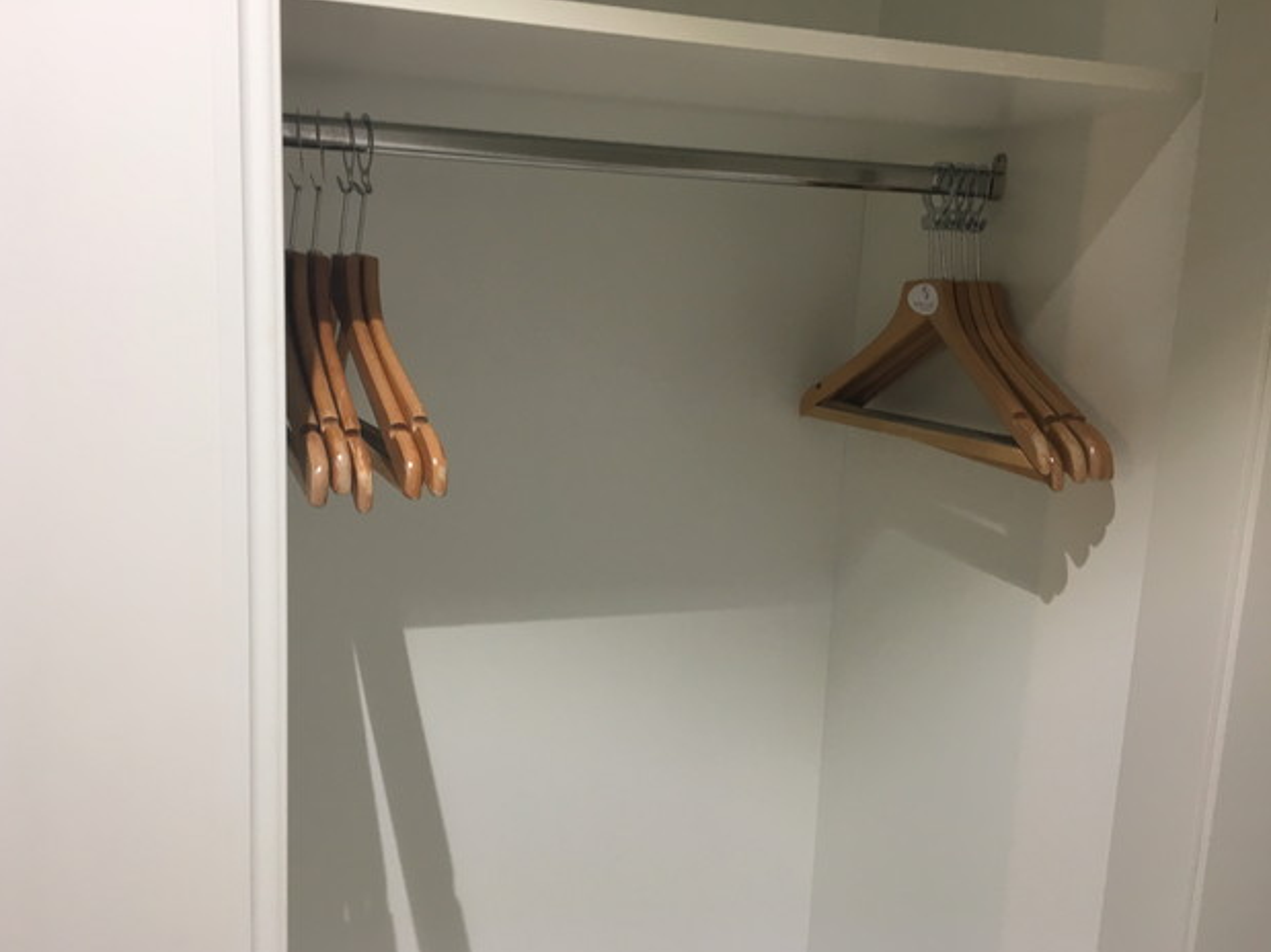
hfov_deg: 60.0
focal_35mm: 30
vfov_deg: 46.8
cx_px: 616
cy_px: 490
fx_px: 1101
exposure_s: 1/33
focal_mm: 4.15
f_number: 2.2
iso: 80
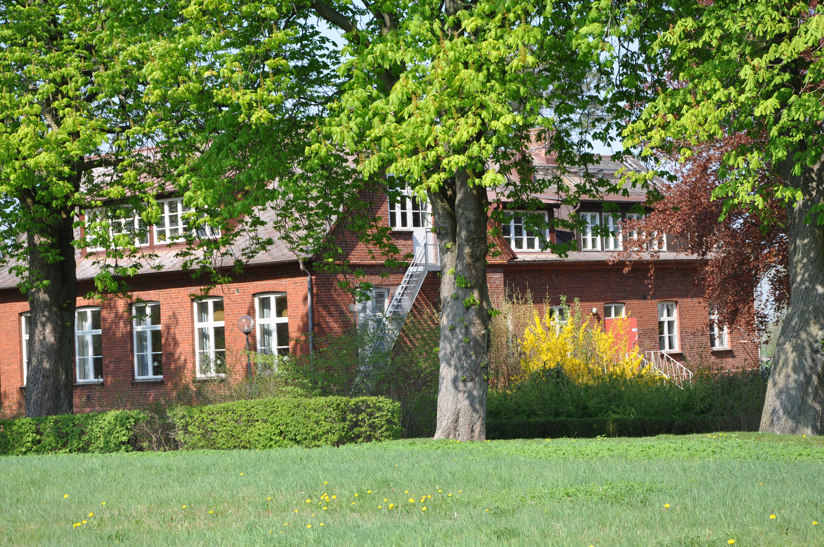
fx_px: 1989
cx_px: 412
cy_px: 274
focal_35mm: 87
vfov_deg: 15.7
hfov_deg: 23.4
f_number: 8
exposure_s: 1/320
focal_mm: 58
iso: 200
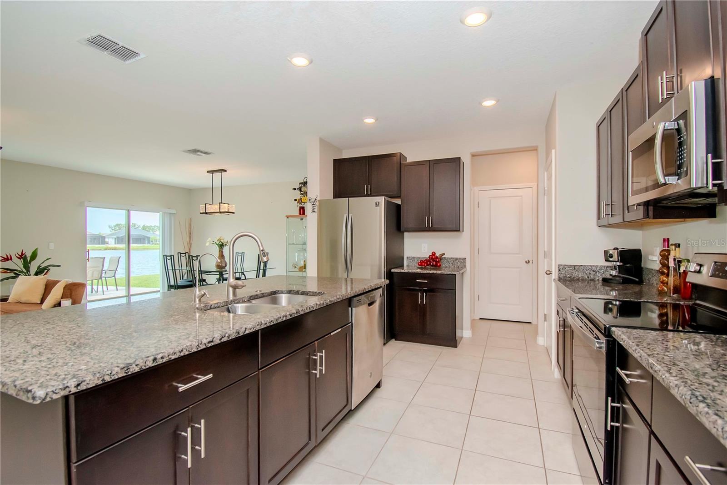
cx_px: 364
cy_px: 242
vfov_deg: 72.0
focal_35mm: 16
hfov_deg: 95.0
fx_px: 333
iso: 800
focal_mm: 11
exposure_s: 1/200
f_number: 11
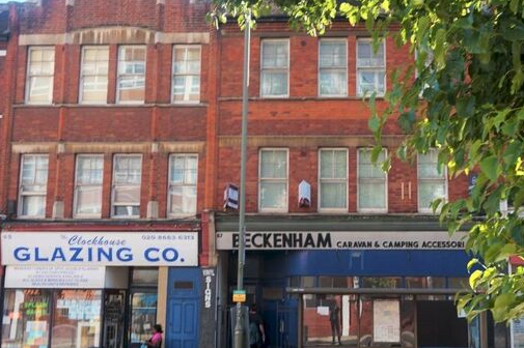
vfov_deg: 30.6
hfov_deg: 44.7
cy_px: 204
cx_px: 304
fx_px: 636
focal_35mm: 44
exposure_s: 1/80
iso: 100
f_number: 5.6
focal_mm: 21
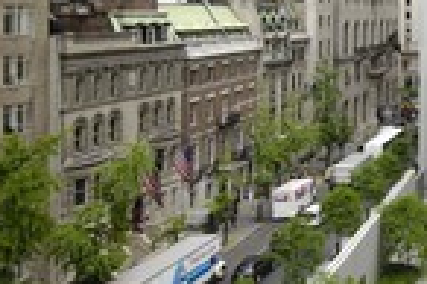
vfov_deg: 24.9
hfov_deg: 30.5
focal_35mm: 52
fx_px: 616
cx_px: 548
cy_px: 9
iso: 100
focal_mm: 12
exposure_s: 1/80
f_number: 9
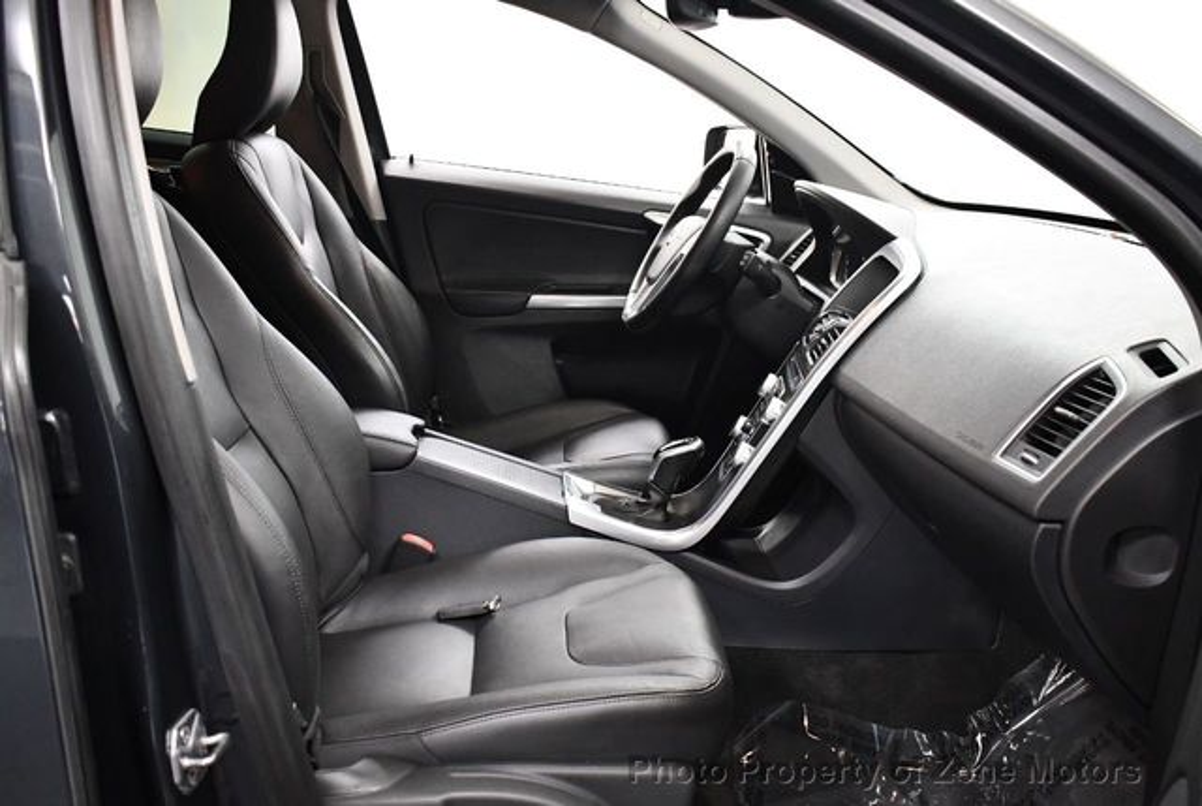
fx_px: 1204
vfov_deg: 37.0
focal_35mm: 36
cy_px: 403
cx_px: 601
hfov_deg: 53.1
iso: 3200
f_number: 3.5
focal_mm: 18
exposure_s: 1/100
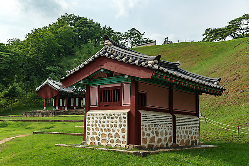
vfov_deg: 31.9
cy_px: 83
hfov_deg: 46.4
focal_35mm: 42
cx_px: 124
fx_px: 290
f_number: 6.3
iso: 100
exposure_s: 1/400
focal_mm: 42
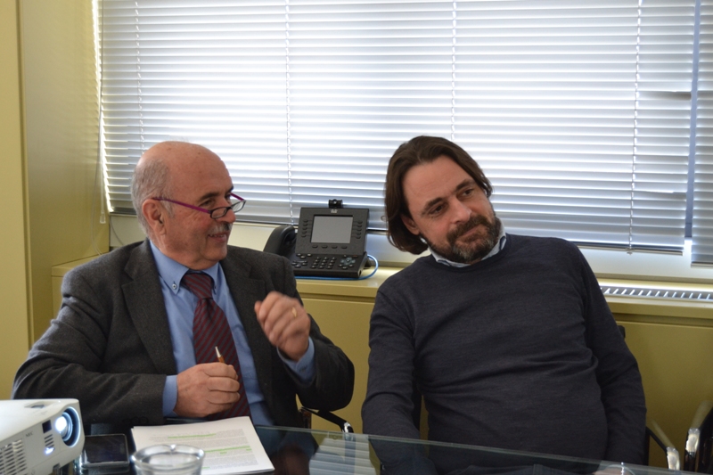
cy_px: 238
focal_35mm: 57
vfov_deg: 23.8
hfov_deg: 35.1
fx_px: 1129
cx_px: 356
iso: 1250
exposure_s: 1/60
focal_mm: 38
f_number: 4.8
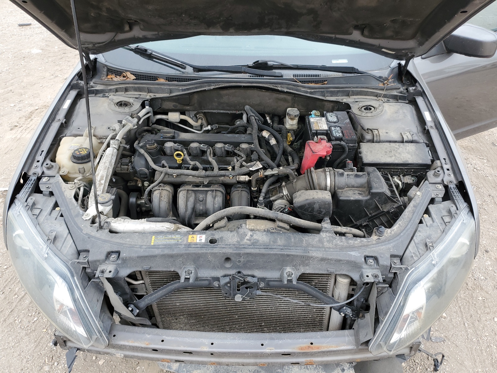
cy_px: 186
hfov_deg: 67.3
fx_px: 373
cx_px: 248
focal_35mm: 26
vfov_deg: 53.1
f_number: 1.5
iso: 50
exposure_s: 1/200
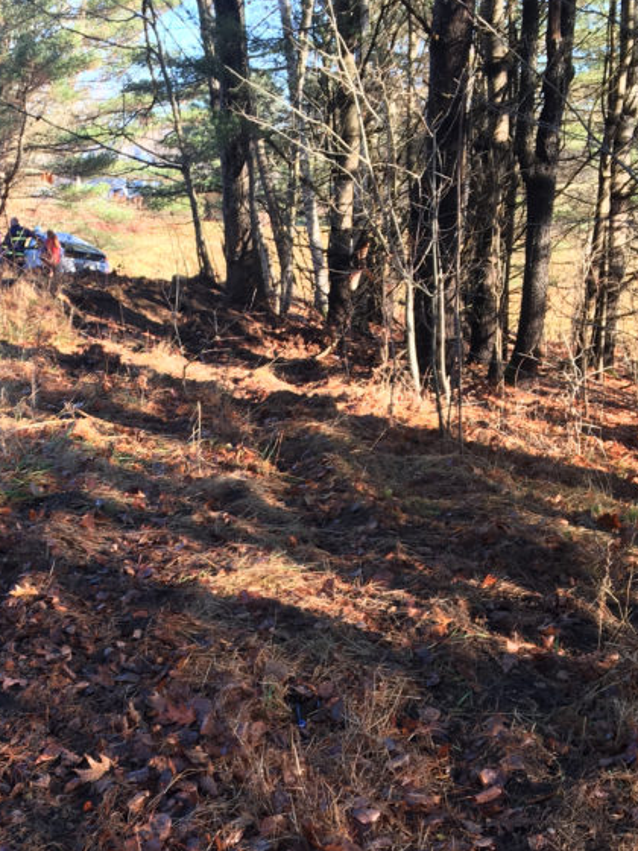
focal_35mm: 53
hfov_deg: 27.0
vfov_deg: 36.1
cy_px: 503
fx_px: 1302
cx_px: 135
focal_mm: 4.15
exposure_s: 1/120
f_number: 2.2
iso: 25
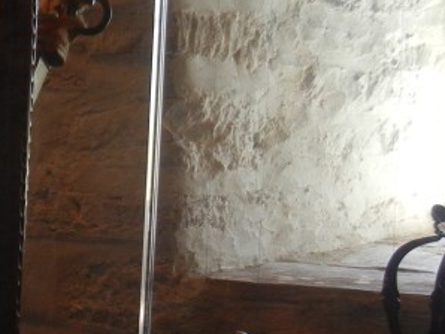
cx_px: -149
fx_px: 1325
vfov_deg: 14.4
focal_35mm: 103
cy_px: 218
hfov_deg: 17.7
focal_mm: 5.4
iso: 250
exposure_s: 1/58.5
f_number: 3.5
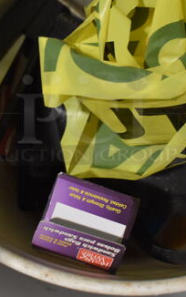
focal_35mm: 63
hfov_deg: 20.6
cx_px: 84
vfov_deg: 32.4
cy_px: 117
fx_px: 511
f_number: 3.8
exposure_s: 1/125
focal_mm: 22
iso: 2000
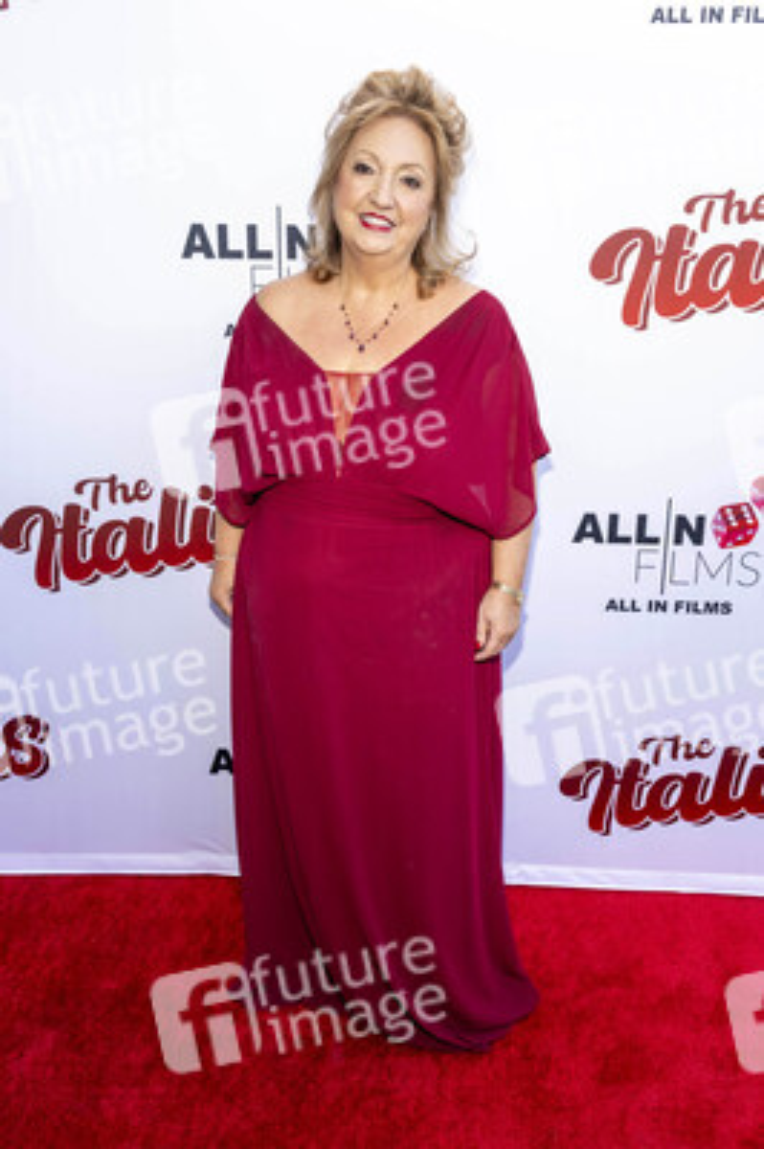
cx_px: 382
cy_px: 574
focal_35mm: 29
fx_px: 925
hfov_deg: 44.9
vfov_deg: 63.7
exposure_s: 1/200
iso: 400
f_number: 5.6
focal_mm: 29
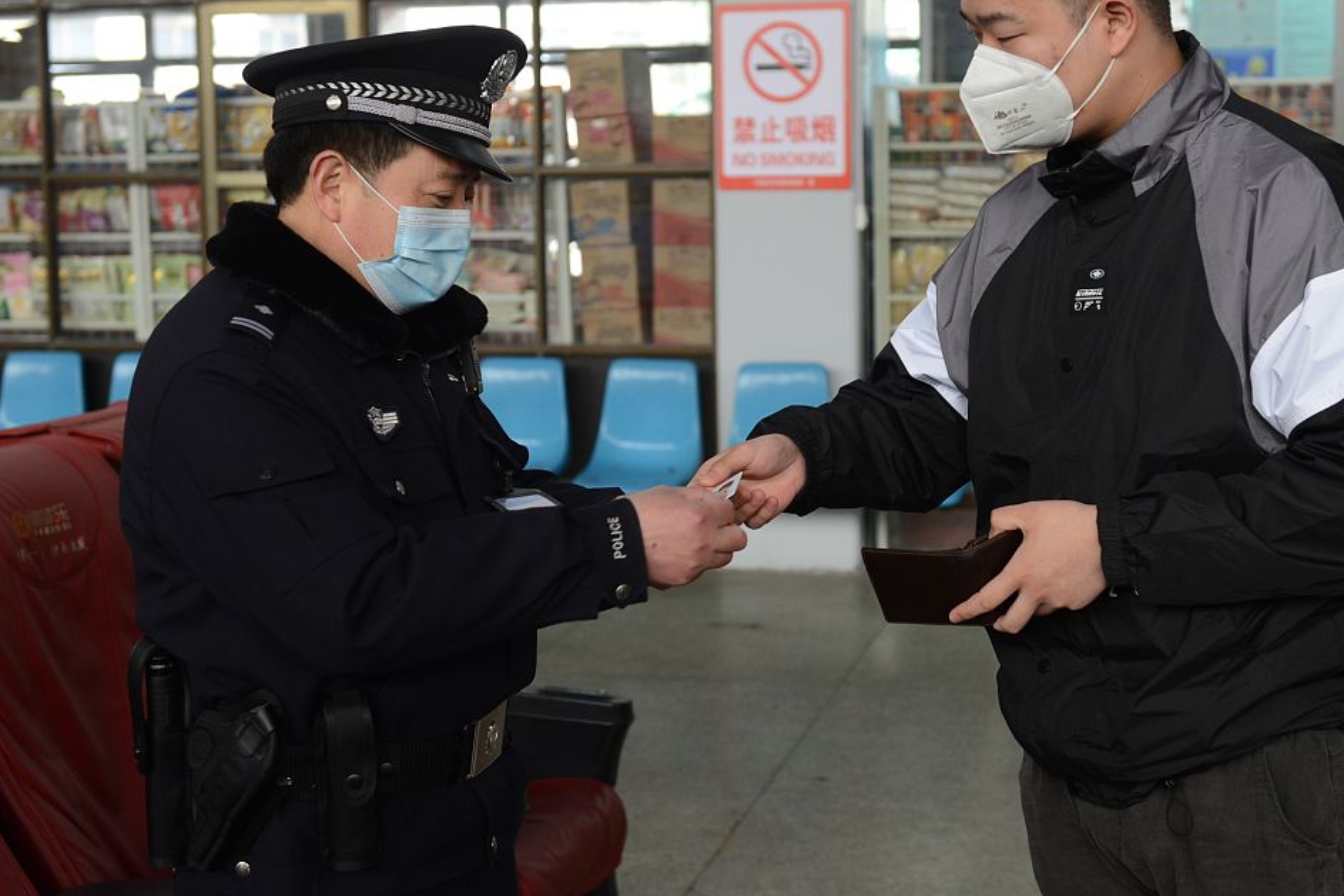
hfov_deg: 35.6
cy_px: 358
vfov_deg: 24.2
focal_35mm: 56
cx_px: 730
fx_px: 2091
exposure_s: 1/160
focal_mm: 44
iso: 1600
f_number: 2.8
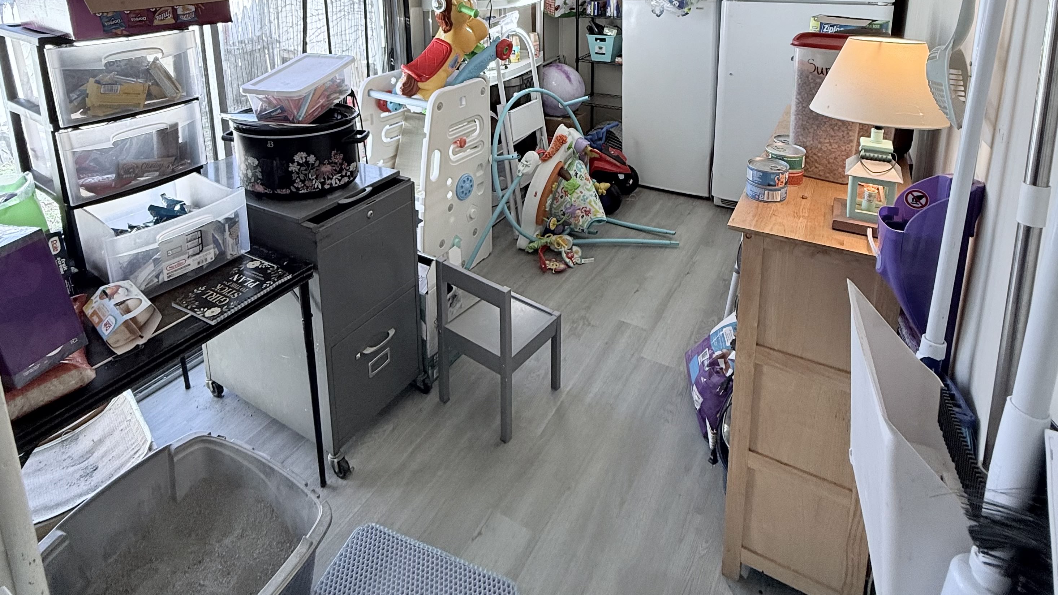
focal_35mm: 21
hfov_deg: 83.8
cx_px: 523
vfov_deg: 48.6
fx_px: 589
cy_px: 72
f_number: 2.2
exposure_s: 1/99
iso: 80
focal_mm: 2.22
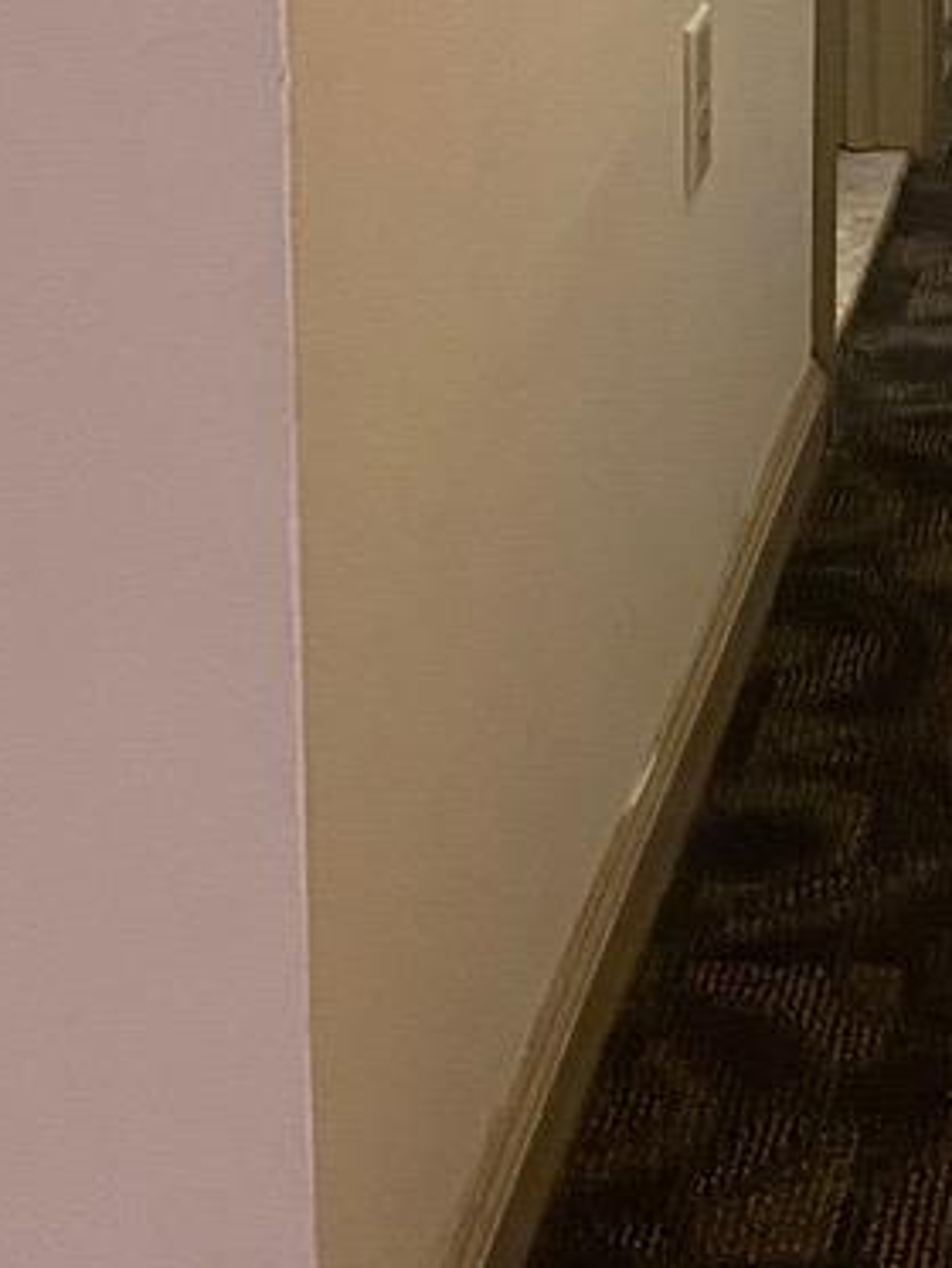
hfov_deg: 13.0
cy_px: -408
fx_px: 3921
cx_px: 1506
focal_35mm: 107
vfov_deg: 17.2
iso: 400
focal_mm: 4.25
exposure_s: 1/40
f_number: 1.8
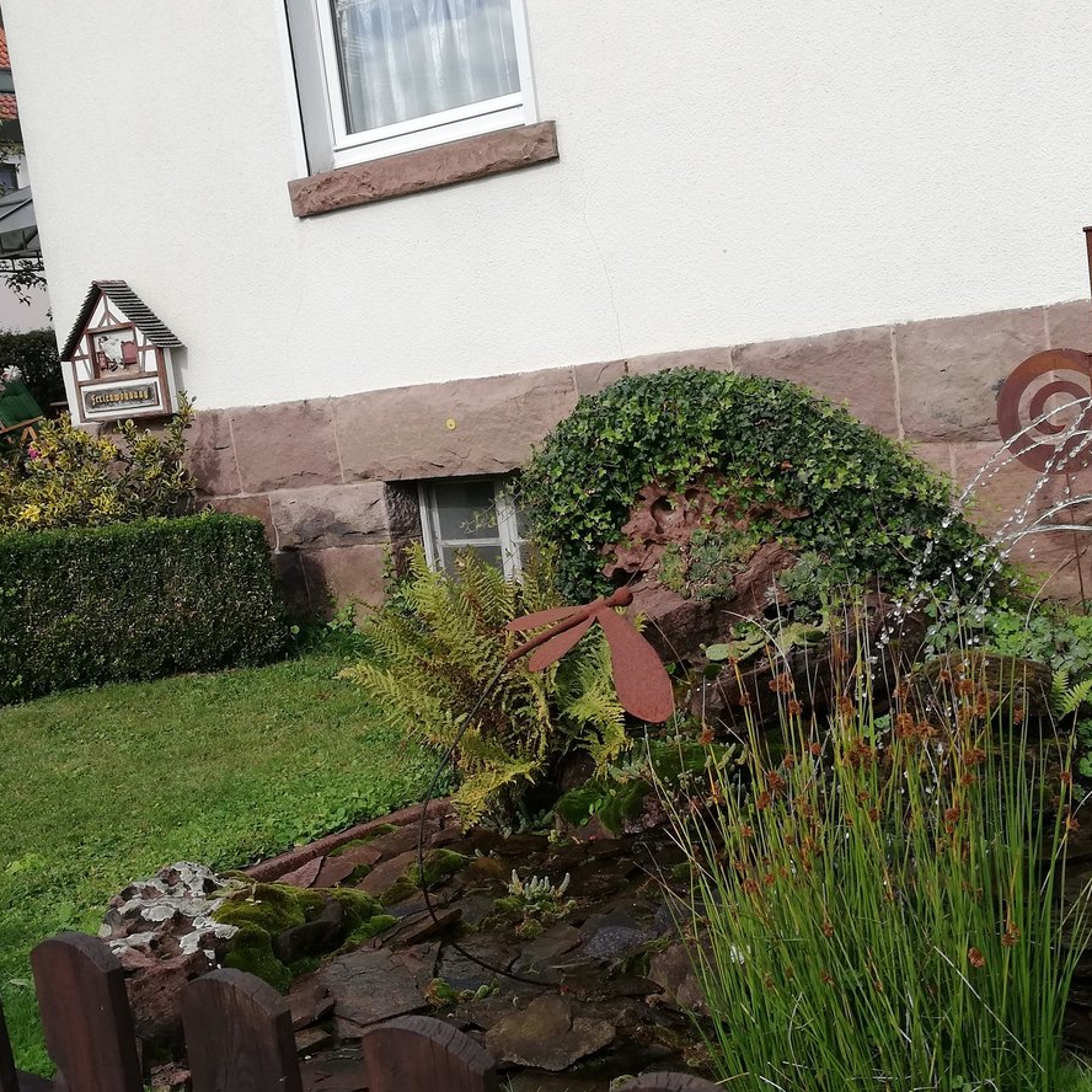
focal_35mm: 43
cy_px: 546
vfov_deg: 39.2
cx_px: 617
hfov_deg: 39.1
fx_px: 1535
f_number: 2.2
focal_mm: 3.81
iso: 50
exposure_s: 1/745
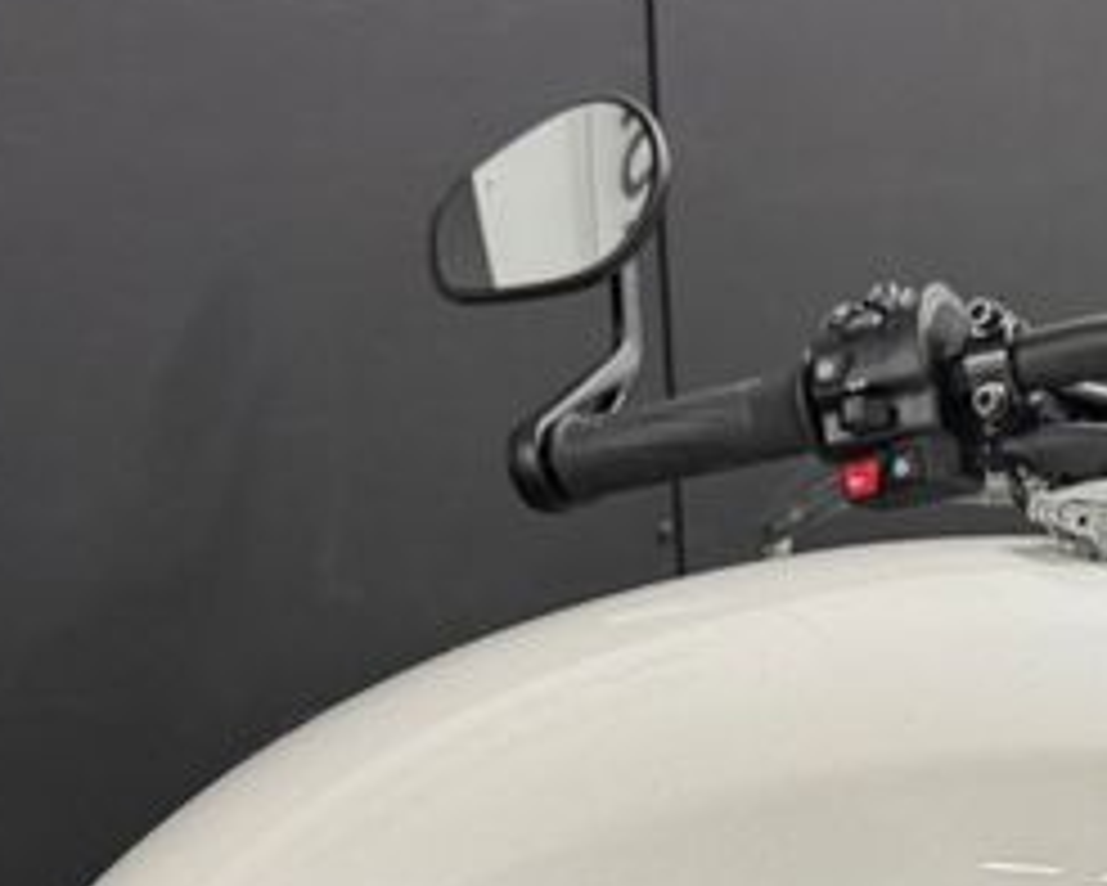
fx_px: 1999
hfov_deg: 30.0
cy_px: 940
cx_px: 940
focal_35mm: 61
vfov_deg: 23.6
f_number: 1.78
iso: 200
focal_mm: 6.76
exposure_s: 1/100
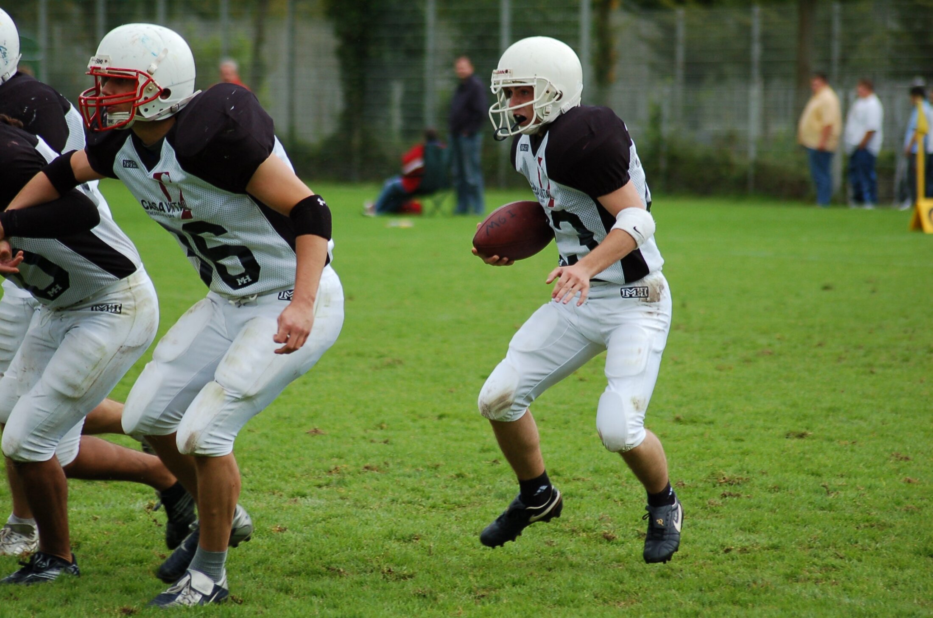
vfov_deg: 6.1
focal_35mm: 225
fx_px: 5820
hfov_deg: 9.2
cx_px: 466
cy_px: 309
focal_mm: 150
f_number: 4.5
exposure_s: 1/500
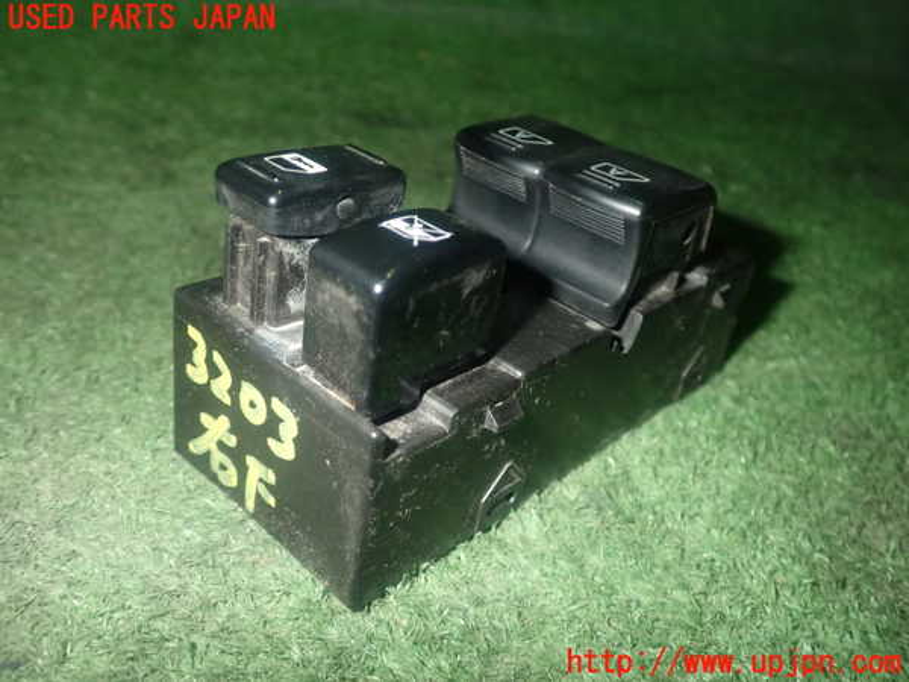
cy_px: 341
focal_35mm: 32
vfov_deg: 44.2
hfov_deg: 56.8
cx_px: 454
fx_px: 840
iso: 400
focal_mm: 5.79
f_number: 7.1
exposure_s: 1/30
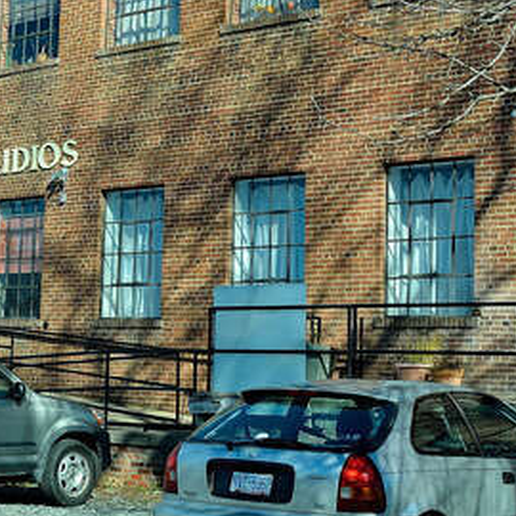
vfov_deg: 20.8
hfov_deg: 20.7
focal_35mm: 83
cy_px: 168
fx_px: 1400
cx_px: 128
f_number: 9
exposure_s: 1/320
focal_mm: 22
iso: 200
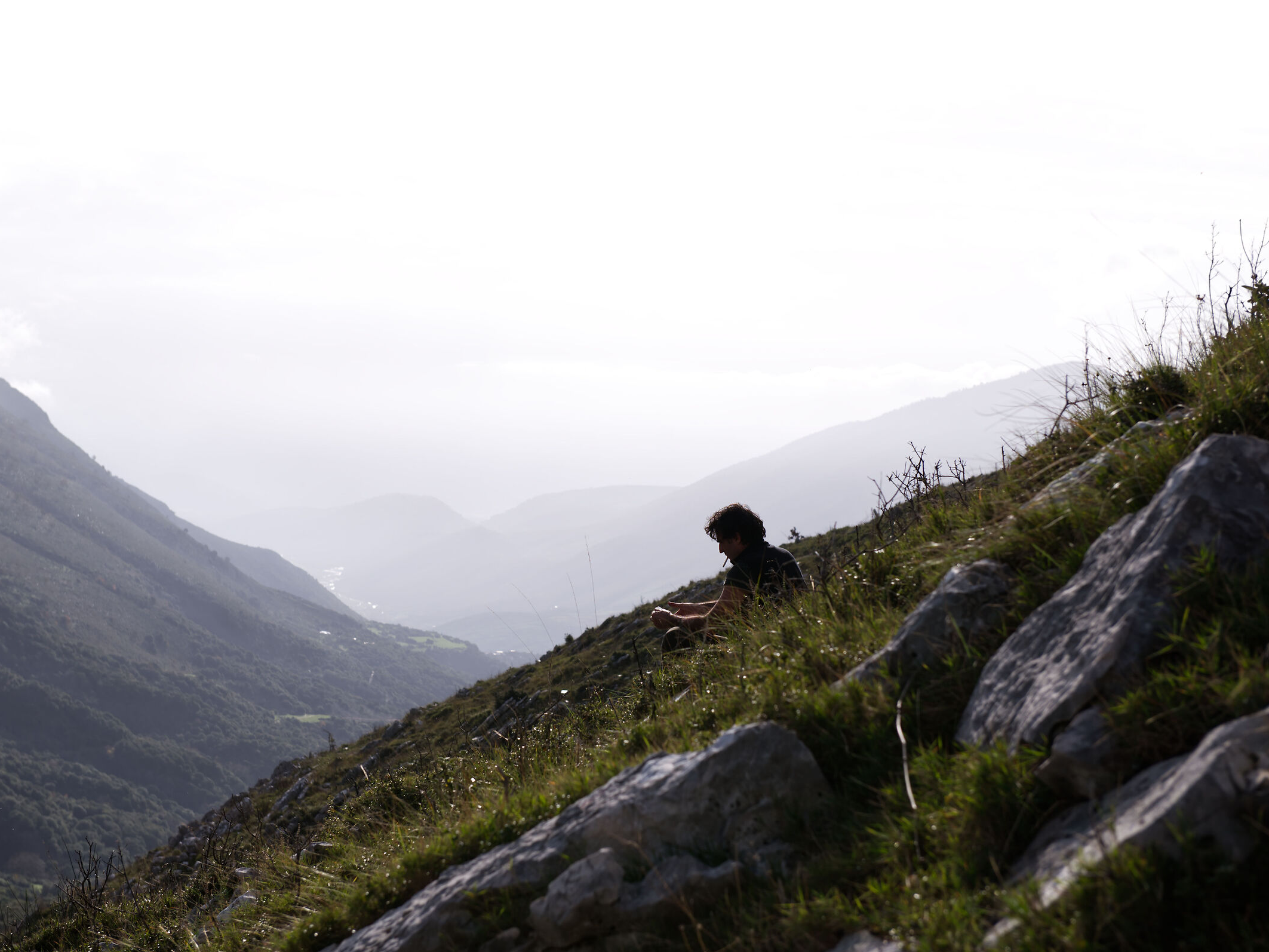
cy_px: 477
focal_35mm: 76
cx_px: 599
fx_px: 2786
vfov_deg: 19.4
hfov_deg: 25.7
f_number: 7.1
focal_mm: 70
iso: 200
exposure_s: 1/1000
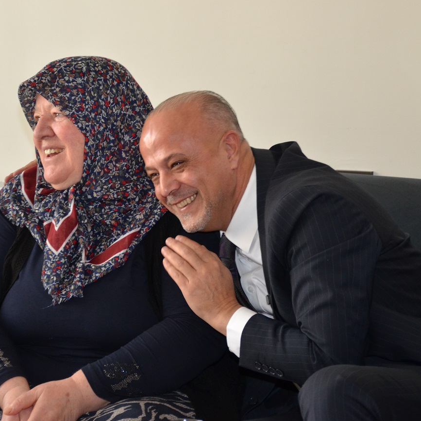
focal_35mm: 154
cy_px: 201
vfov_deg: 11.3
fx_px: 2119
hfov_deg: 11.3
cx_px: 174
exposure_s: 1/60
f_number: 5
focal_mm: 70
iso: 800
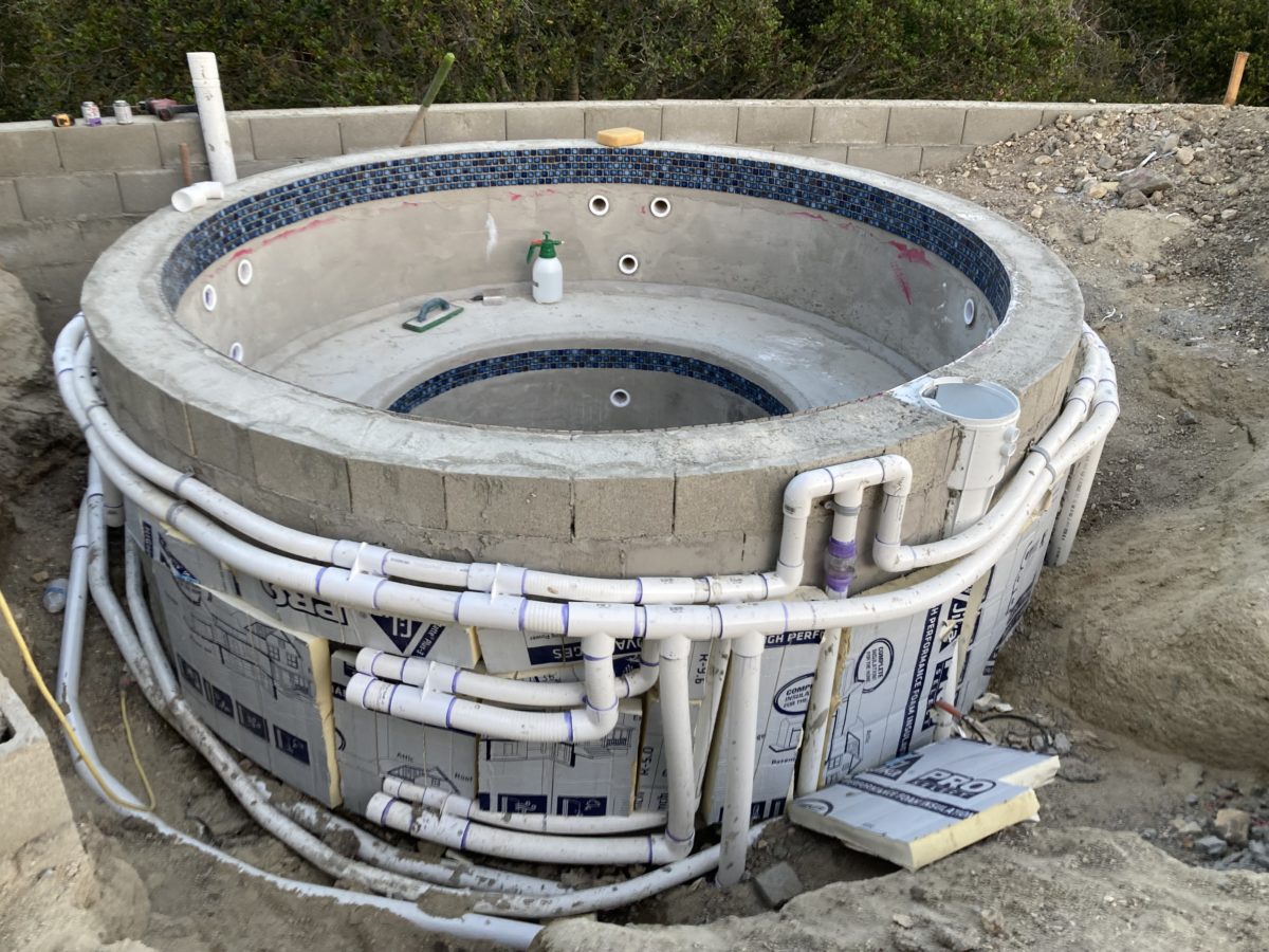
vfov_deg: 49.7
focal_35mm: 28
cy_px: 476
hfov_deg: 63.4
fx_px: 1026
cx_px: 634
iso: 50
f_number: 1.8
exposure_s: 1/121
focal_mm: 3.99
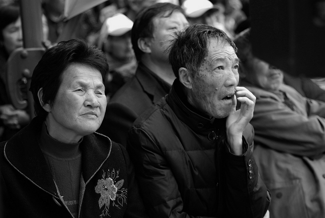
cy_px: 109
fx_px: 1220
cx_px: 162
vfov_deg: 10.2
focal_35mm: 135
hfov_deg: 15.2
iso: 200
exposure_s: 1/60
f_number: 4
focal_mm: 90
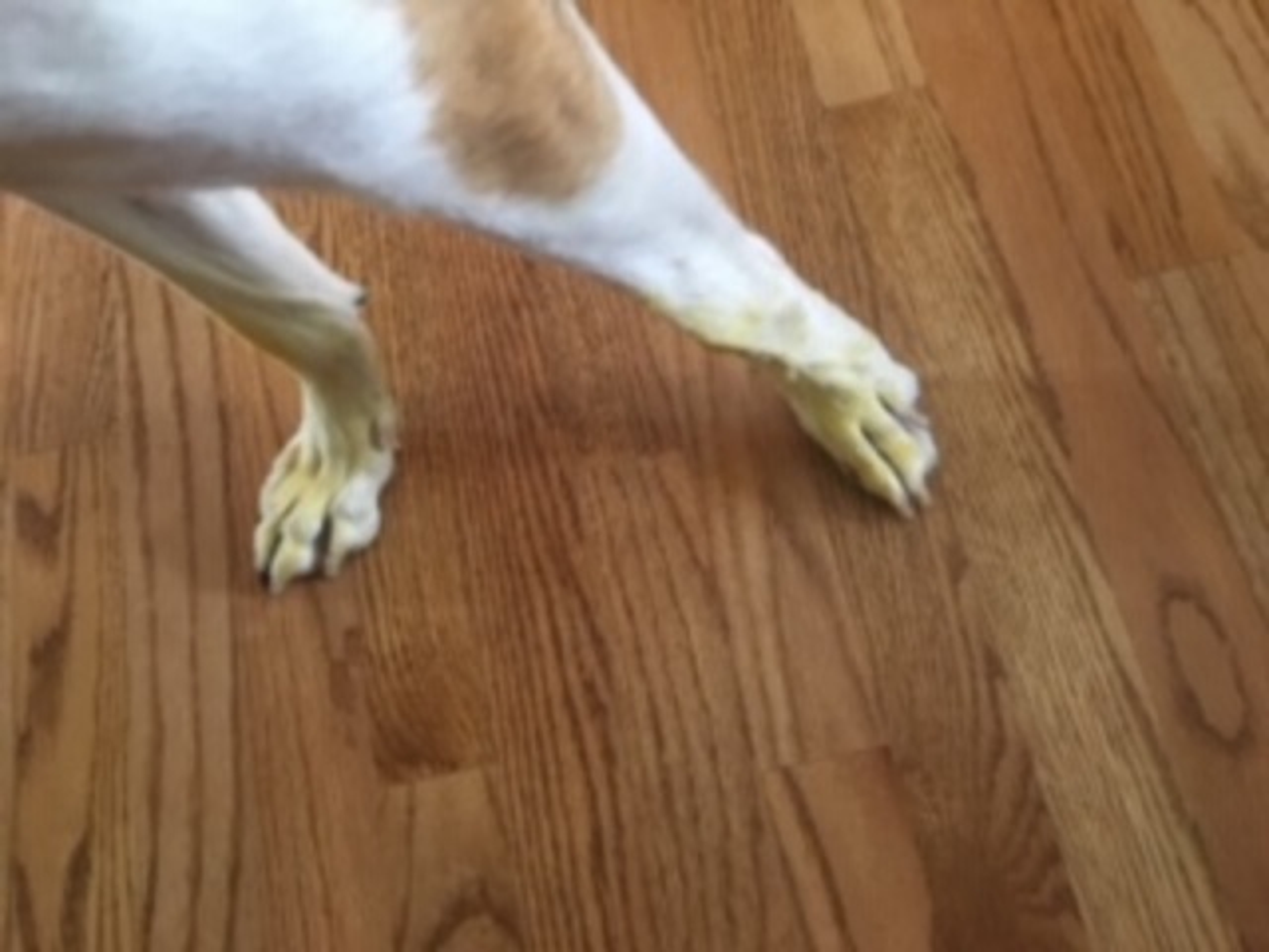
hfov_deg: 61.7
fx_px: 1063
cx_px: 634
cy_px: 476
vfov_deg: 48.2
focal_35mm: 29
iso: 250
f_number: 2.2
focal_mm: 4.15
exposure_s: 1/15
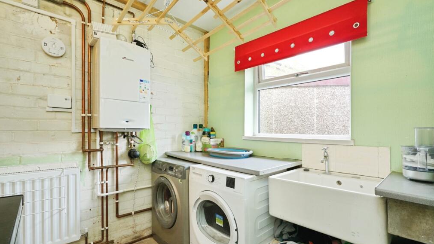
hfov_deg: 95.9
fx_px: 196
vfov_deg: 63.8
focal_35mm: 17
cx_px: 219
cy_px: 133
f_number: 7.1
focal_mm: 16
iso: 2000
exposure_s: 1/125
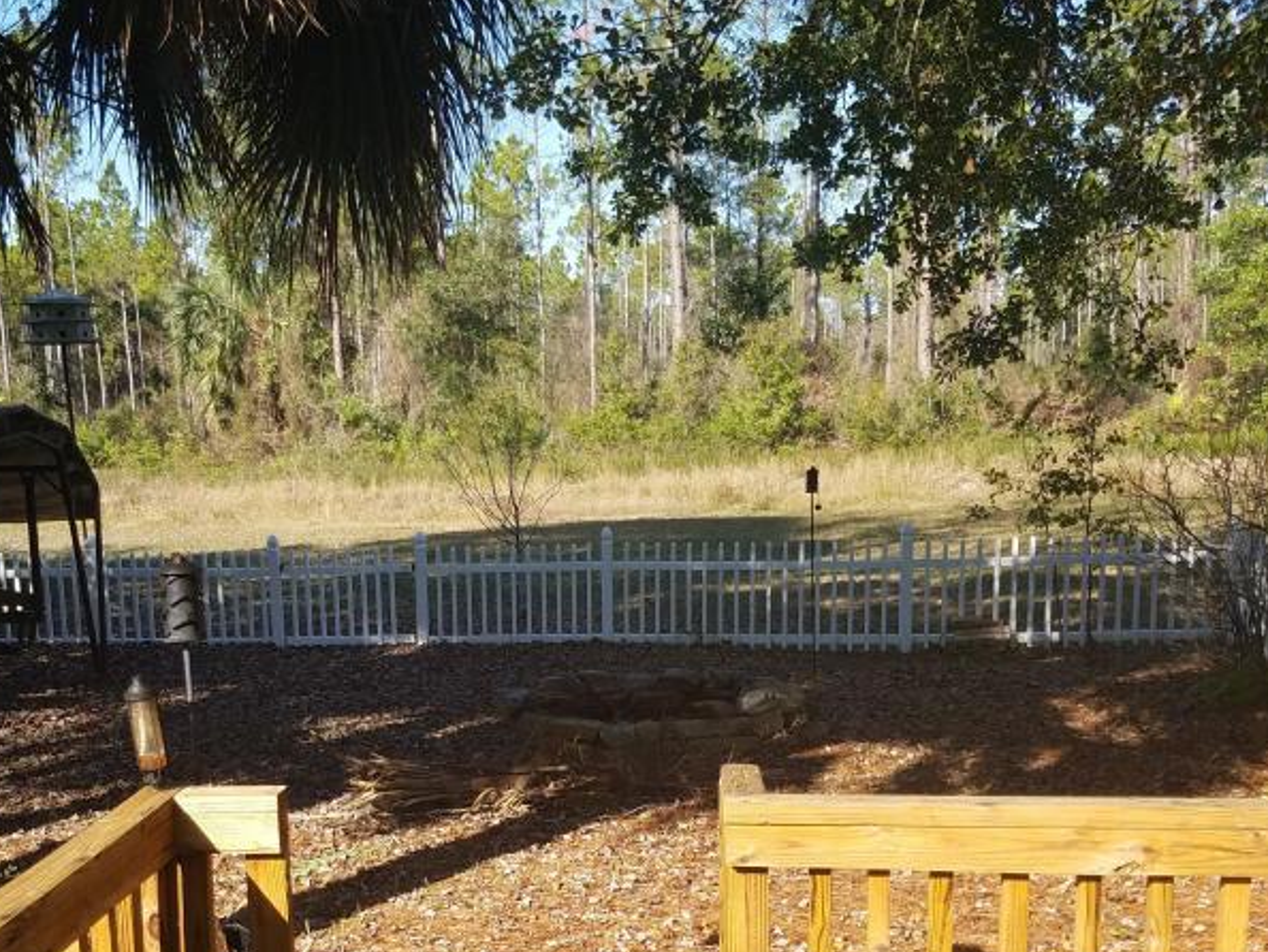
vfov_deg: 40.3
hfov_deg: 52.1
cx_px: 480
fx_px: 1283
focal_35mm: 35
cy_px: 628
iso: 50
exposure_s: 1/1014
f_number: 1.7
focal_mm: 4.2
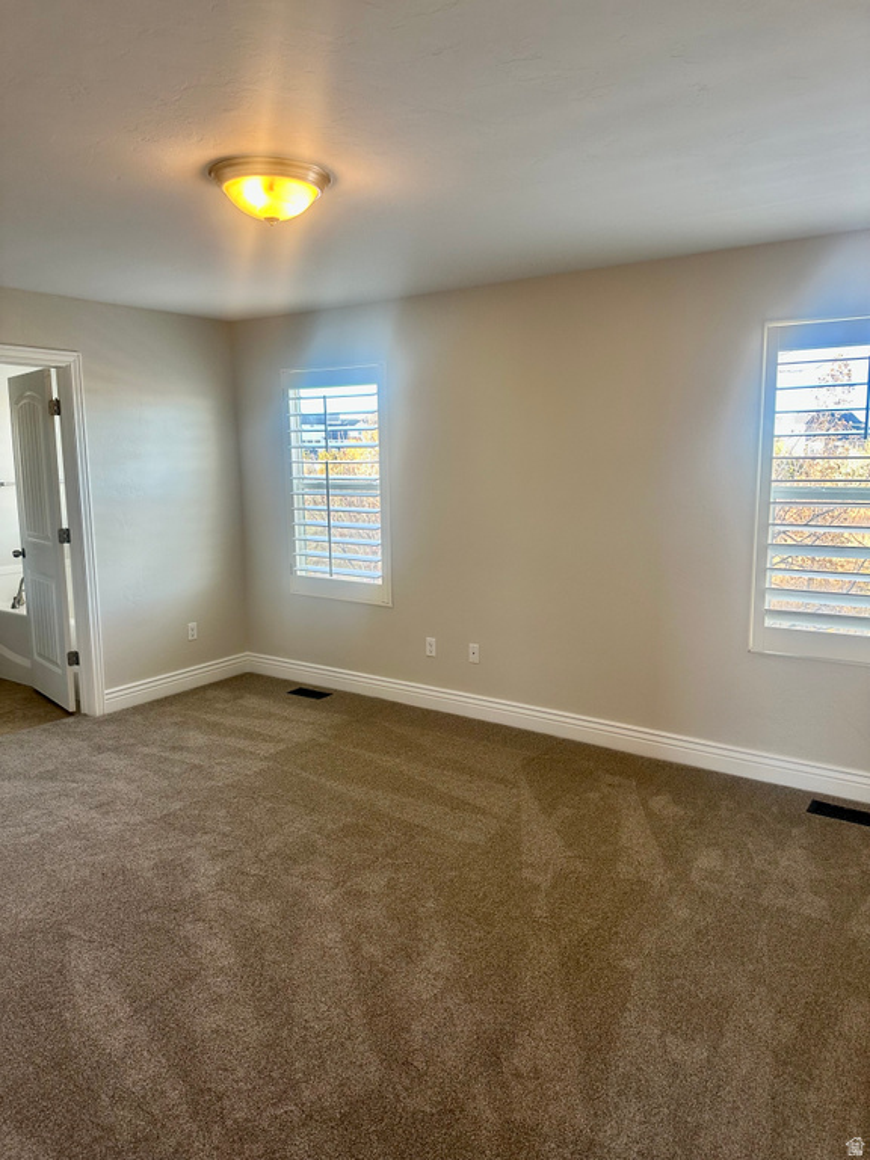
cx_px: 435
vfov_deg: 71.6
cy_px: 580
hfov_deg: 56.8
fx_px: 804
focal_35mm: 24
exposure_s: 1/60
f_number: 1.78
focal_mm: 6.86
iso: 125
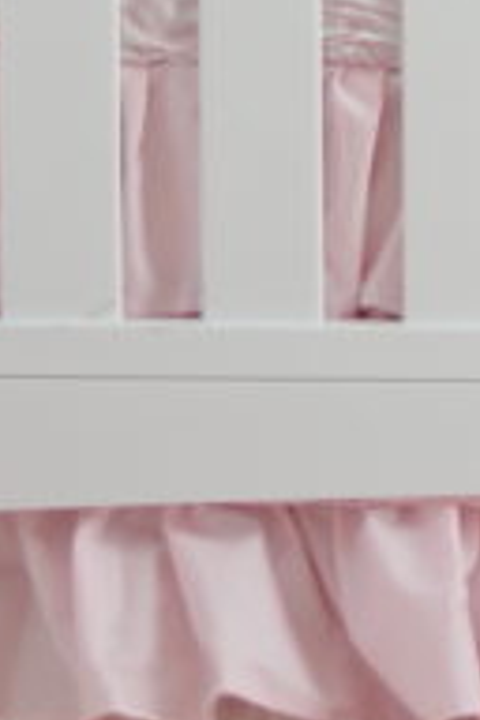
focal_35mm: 467
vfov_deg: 4.3
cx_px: 859
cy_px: -894
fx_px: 9339
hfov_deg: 2.9
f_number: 1.8
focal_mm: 50
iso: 500
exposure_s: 1/250
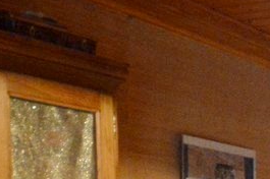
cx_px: 569
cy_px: 324
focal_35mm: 102
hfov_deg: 15.3
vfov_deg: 12.3
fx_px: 764
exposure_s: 1/60
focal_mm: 10
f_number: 3.5
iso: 1400
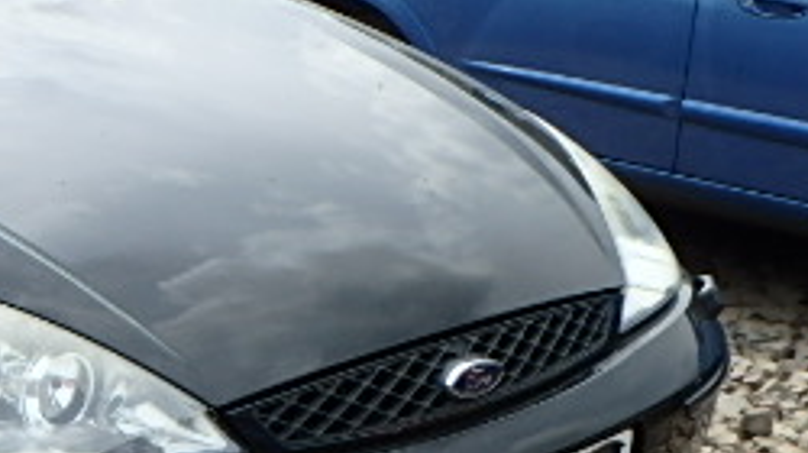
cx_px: -184
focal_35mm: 81
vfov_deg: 14.9
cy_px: 282
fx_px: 1734
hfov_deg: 23.7
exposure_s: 1/400
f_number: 4.6
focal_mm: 5.2
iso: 125
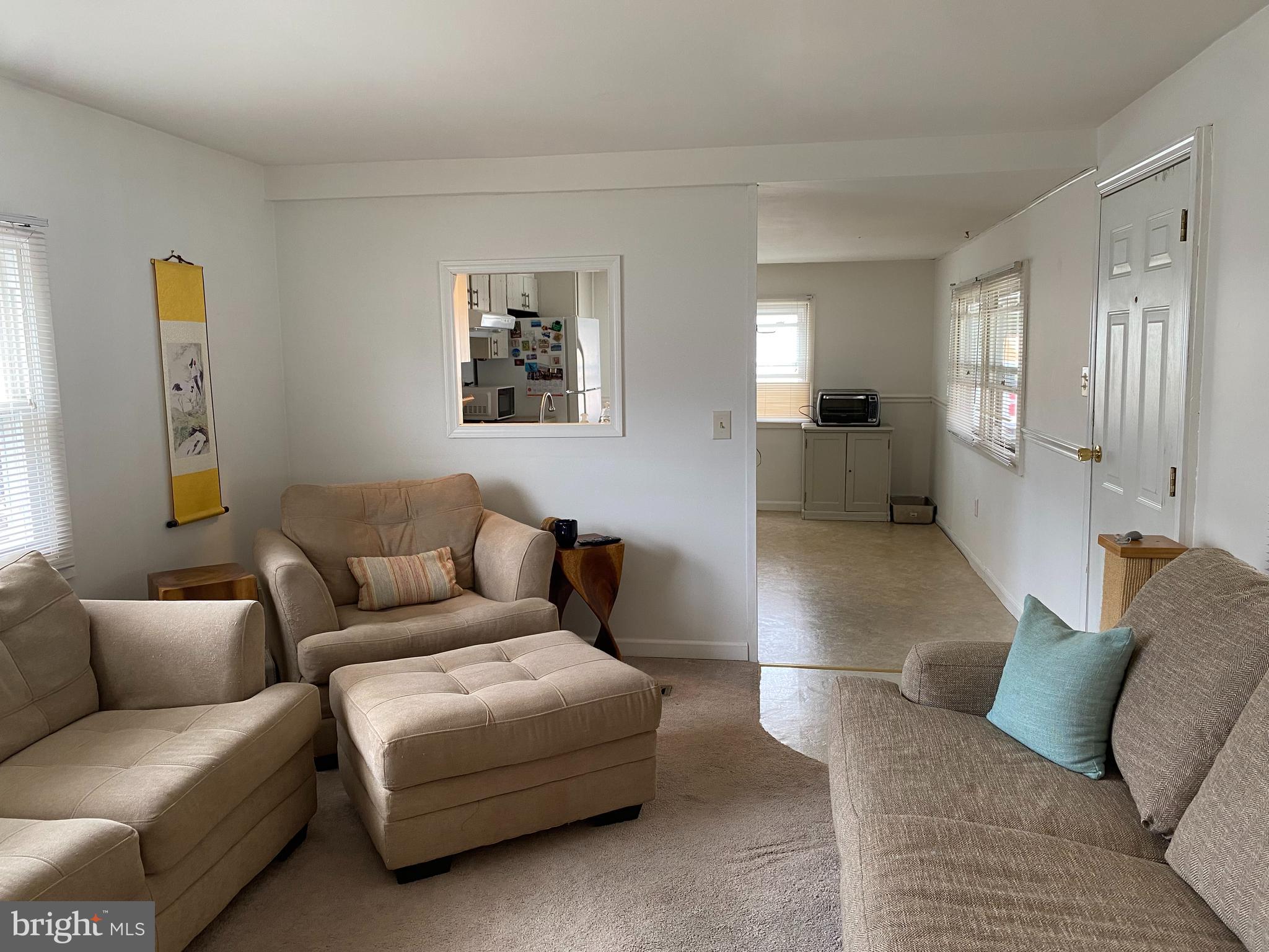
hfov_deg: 67.3
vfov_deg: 53.1
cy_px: 476
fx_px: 953
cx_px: 634
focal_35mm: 26
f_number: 1.8
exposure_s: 1/60
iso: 80
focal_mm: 4.25
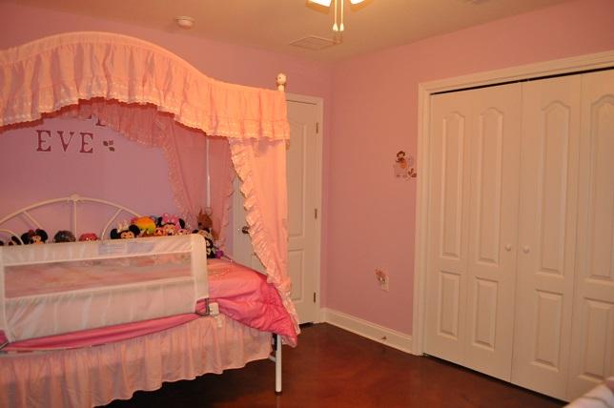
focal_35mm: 27
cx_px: 307
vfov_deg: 47.8
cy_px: 204
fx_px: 460
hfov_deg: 67.4
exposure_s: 1/60
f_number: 3.5
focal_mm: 18
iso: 800
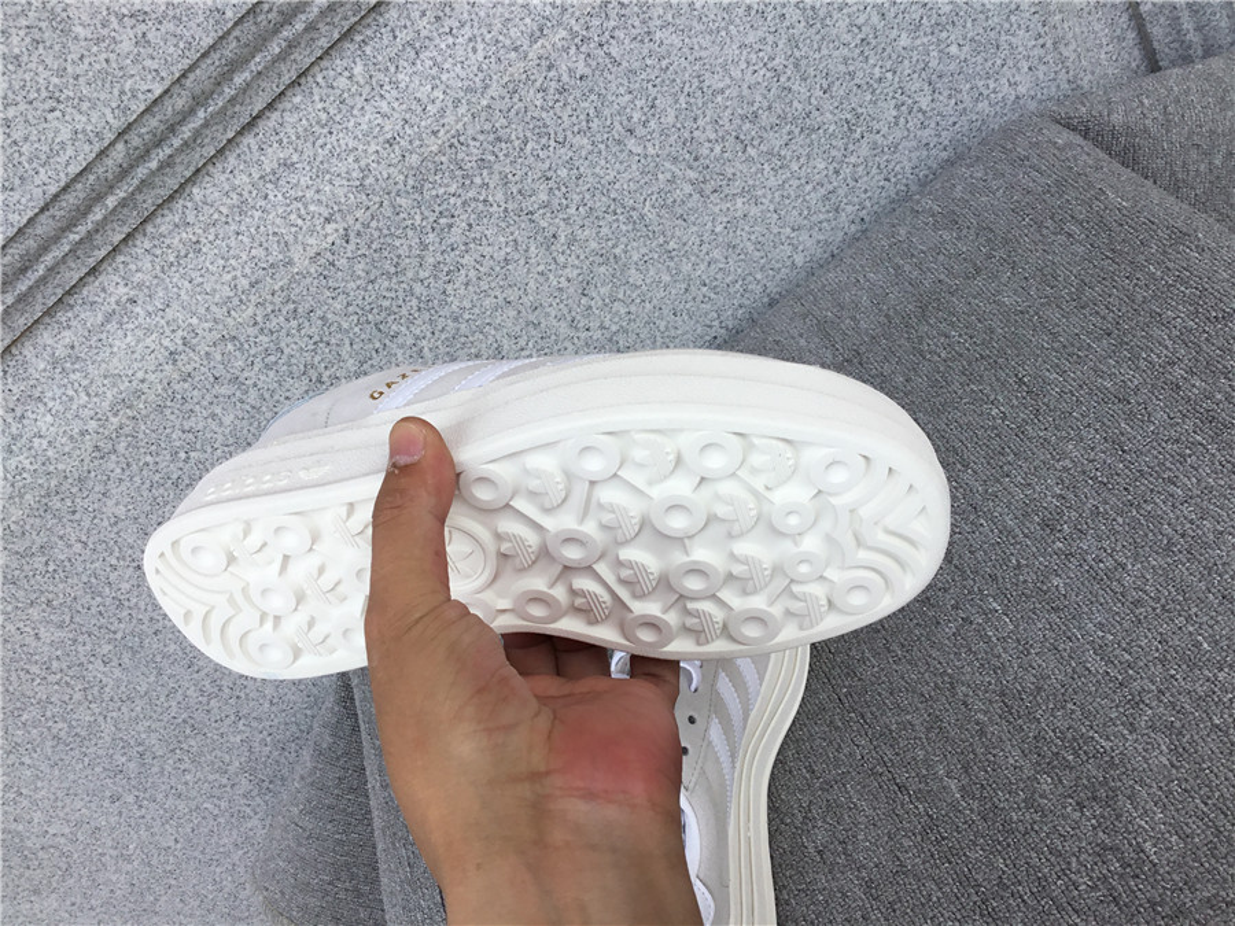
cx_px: 618
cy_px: 463
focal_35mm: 31
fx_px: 1106
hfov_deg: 58.4
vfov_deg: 45.4
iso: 25
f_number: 2.4
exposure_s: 1/440
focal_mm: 3.3
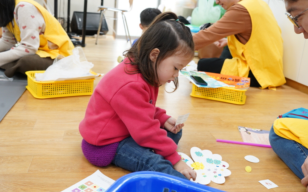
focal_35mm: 37
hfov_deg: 52.7
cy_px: 90
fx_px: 311
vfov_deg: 34.4
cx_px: 155
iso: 2500
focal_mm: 36
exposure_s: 1/80
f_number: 5.6
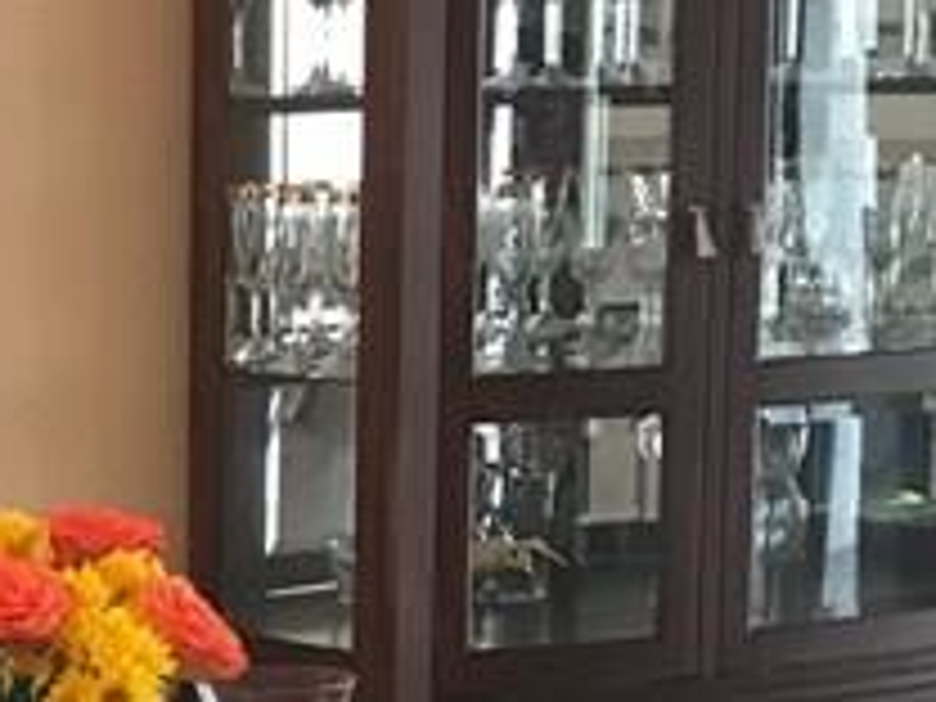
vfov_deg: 10.5
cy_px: 932
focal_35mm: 138
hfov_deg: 13.7
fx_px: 3731
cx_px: -346
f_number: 1.8
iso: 50
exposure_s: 1/15
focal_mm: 3.99
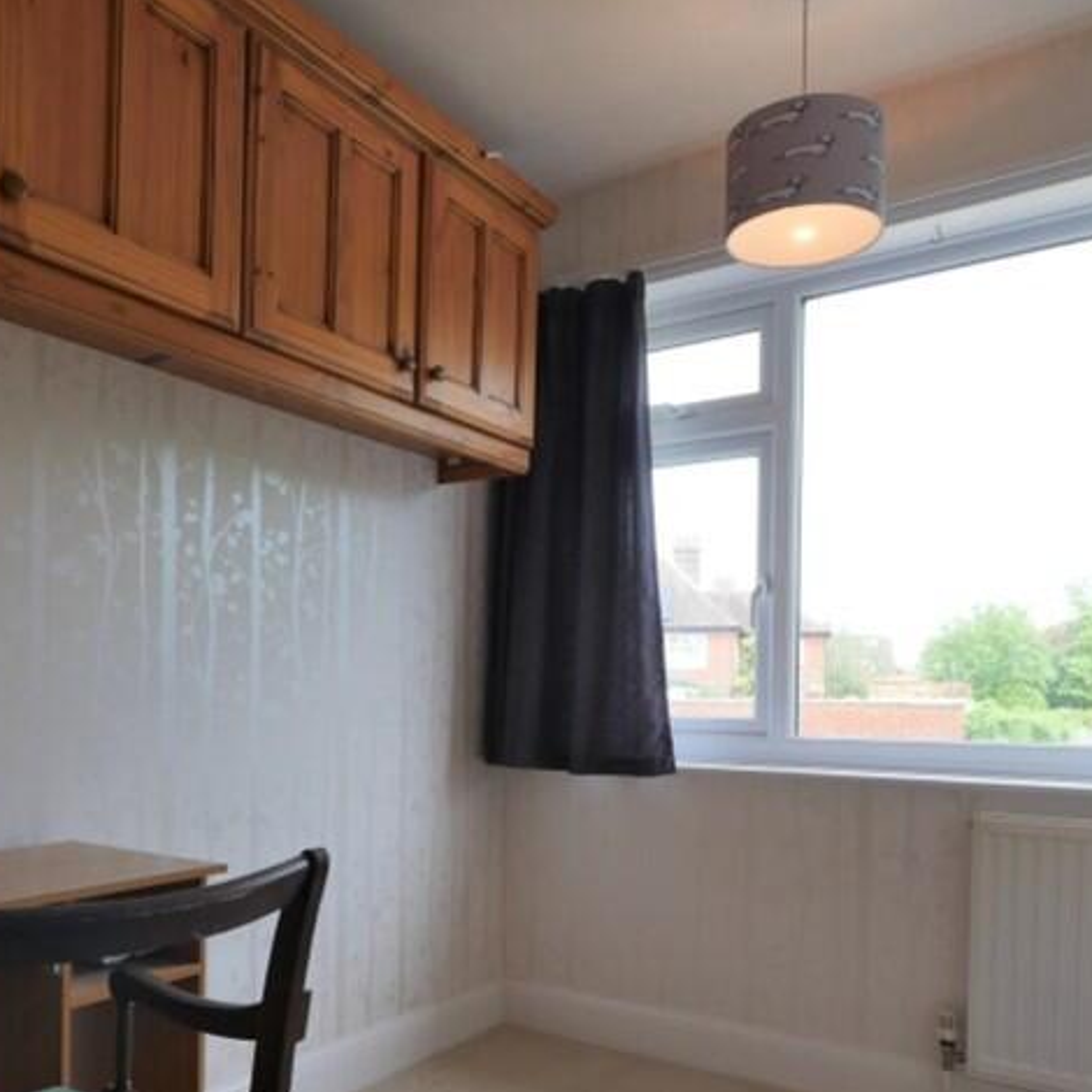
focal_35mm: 27
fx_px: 964
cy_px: 701
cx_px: 488
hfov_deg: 58.9
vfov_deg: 58.1
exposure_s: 1/125
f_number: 4.5
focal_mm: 7
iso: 200
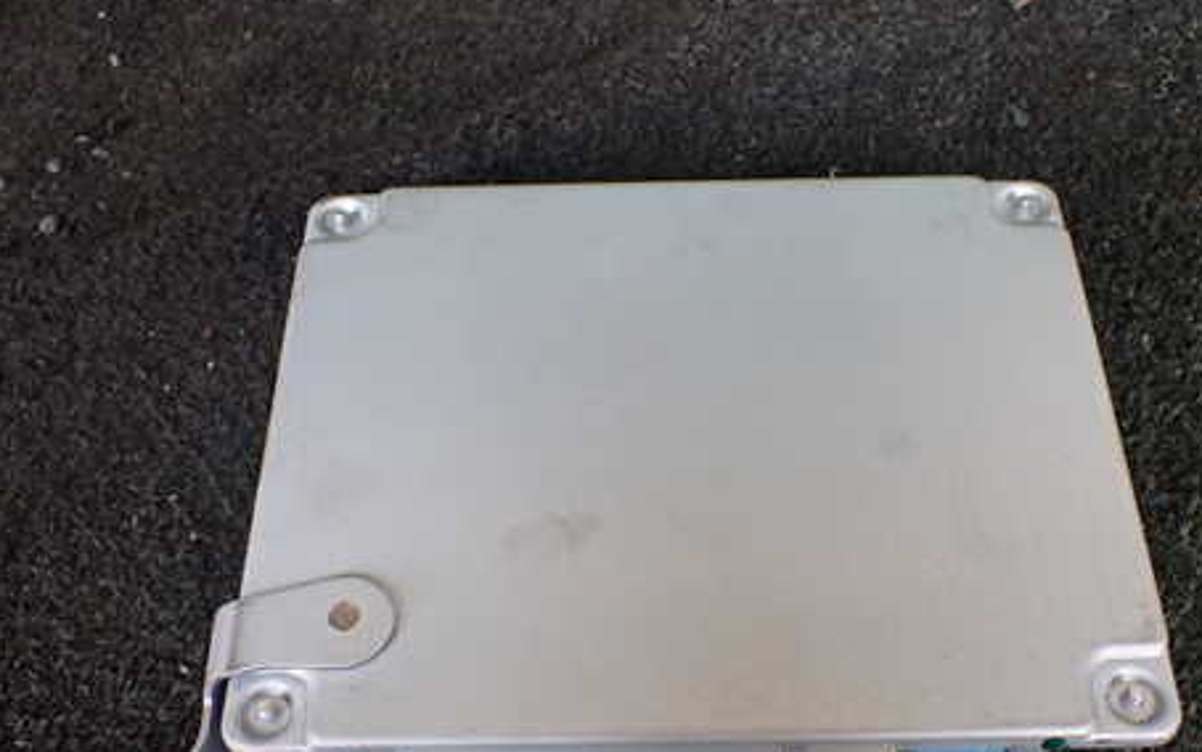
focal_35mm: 42
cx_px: 614
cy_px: 514
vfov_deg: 30.3
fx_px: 1376
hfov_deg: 47.2
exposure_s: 1/125
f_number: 2.3
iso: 200
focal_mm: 5.4
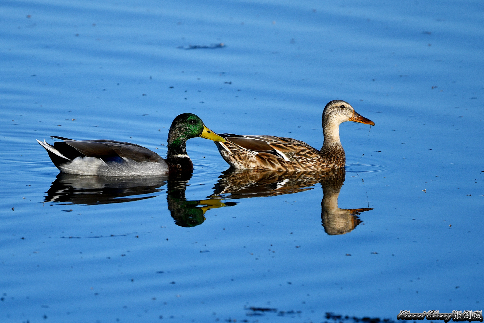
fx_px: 8067
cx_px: 242
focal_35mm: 600
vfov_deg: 2.3
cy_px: 162
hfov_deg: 3.4
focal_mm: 600
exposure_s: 1/2000
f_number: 6.3
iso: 200
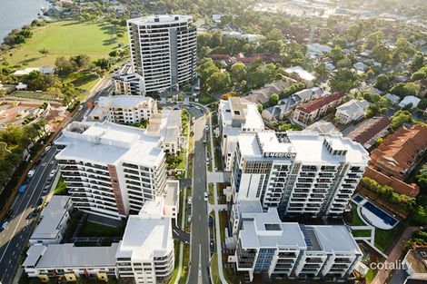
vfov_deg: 59.5
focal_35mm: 21
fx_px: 249
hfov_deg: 81.2
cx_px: 214
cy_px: 142
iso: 100
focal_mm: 14
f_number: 13
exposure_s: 1/30
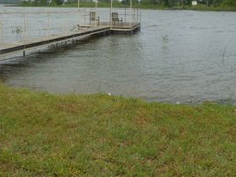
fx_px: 300
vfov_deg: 32.3
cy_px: 47
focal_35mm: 44
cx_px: 77
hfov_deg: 42.3
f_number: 3.1
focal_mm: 4.5
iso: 125
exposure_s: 1/2000
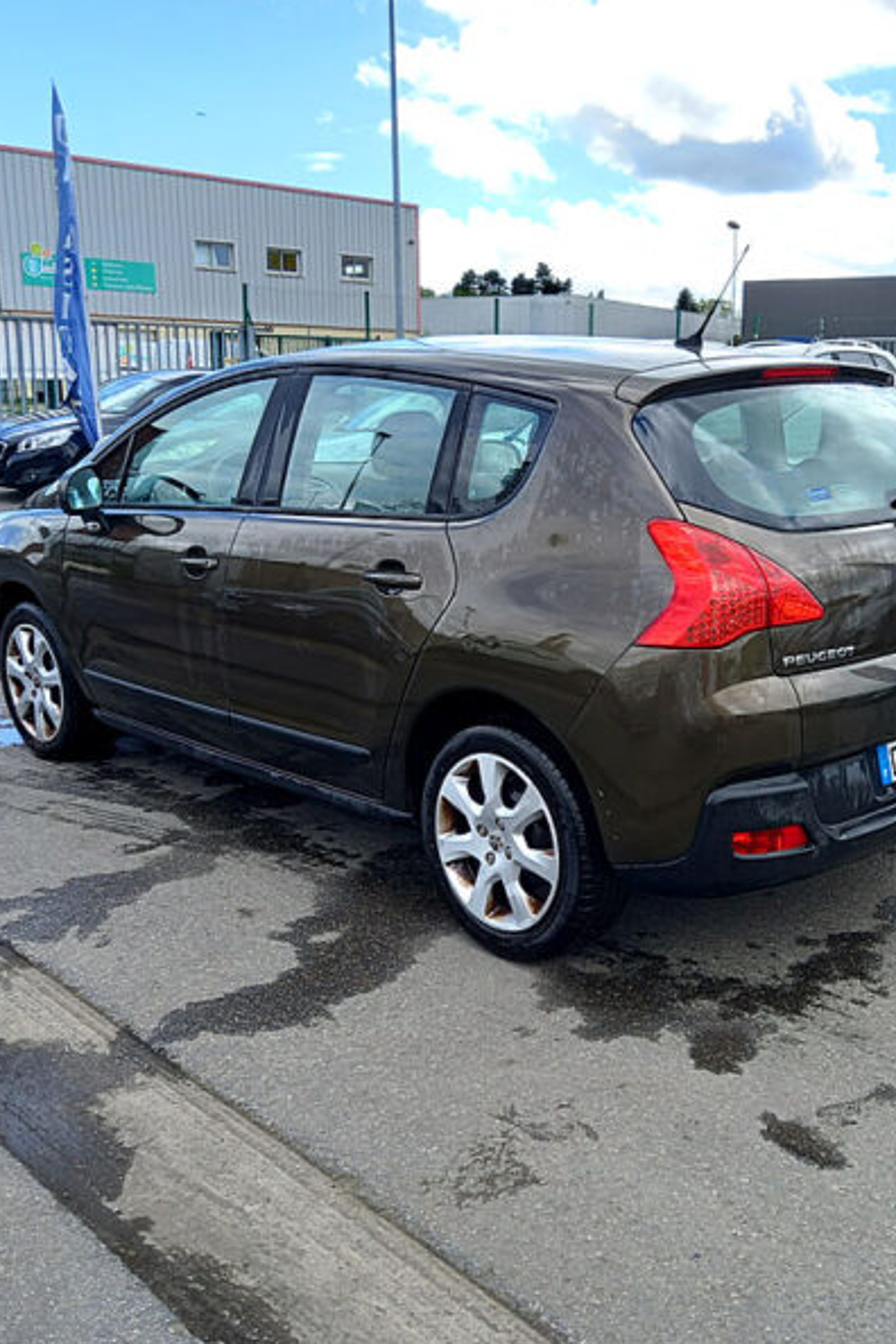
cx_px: 532
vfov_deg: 54.4
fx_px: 1307
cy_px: 670
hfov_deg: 37.7
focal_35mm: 35
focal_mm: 4.6
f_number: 2
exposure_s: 1/186
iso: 25
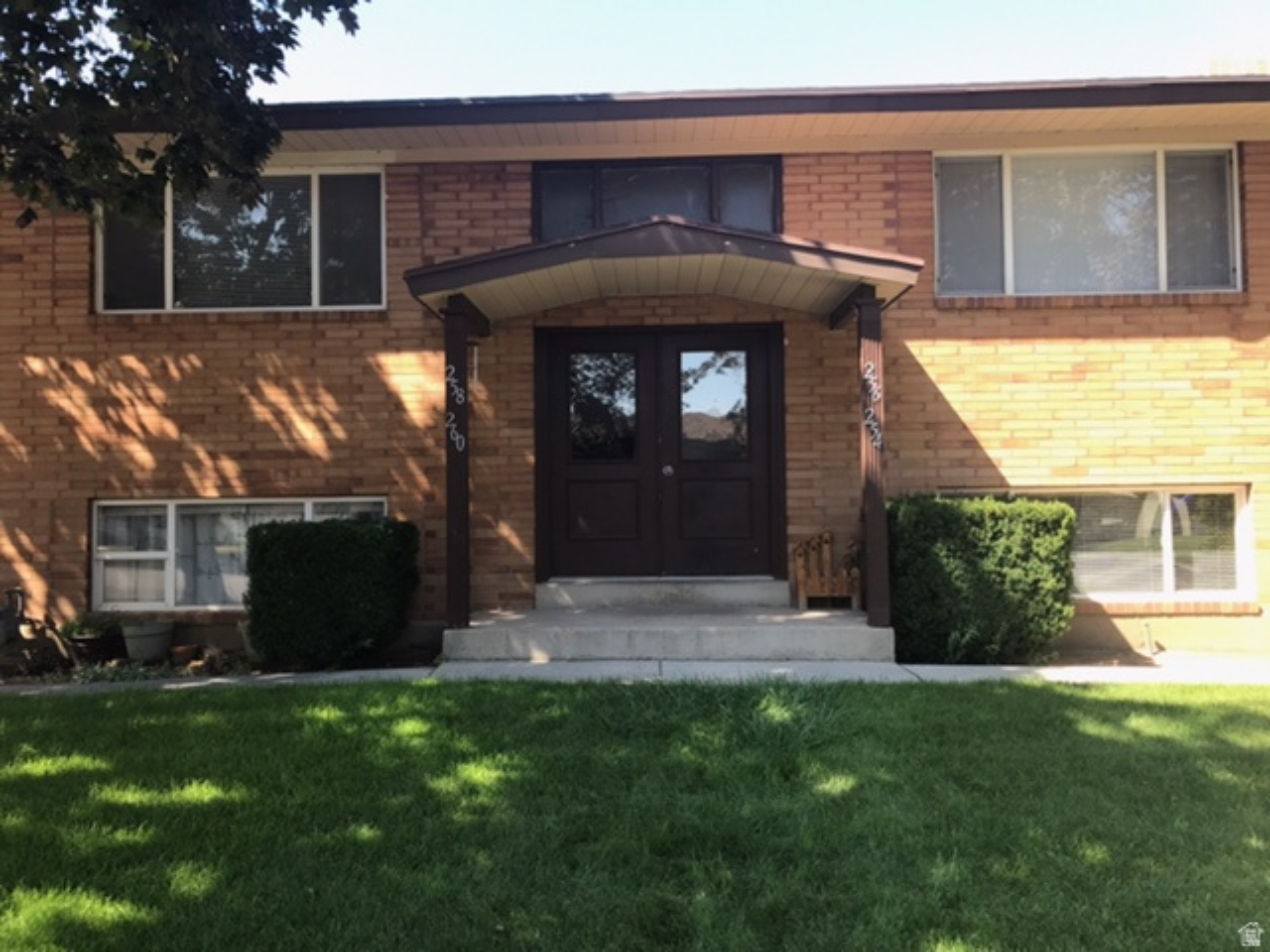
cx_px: 635
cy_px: 476
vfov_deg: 49.7
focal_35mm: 28
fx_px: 1027
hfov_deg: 63.4
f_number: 1.8
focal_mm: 3.99
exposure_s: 1/326
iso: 20
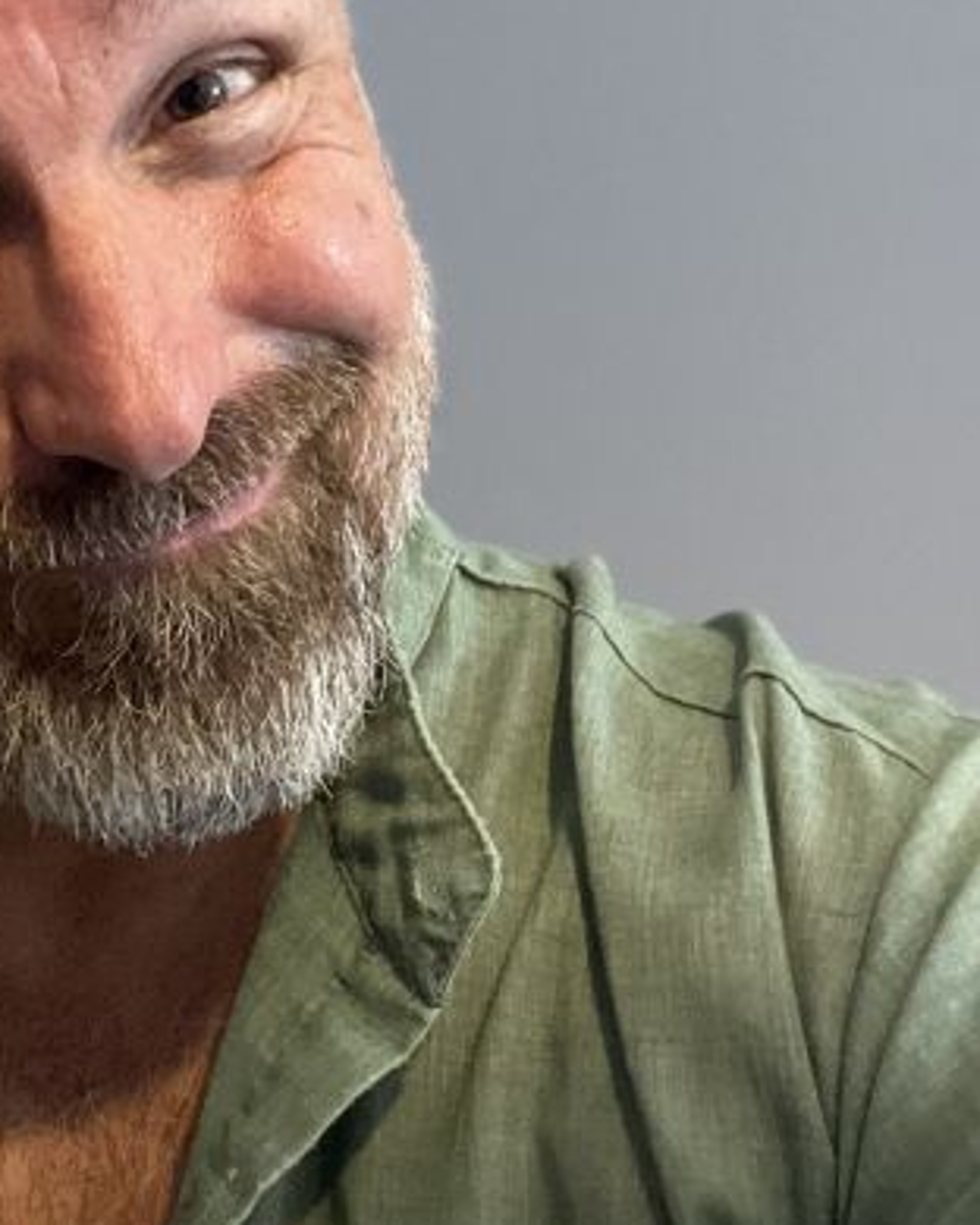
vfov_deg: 29.2
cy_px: 347
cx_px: 129
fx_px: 2320
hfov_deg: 23.3
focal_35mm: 64
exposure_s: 1/25
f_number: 2.2
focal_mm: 2.71
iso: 500
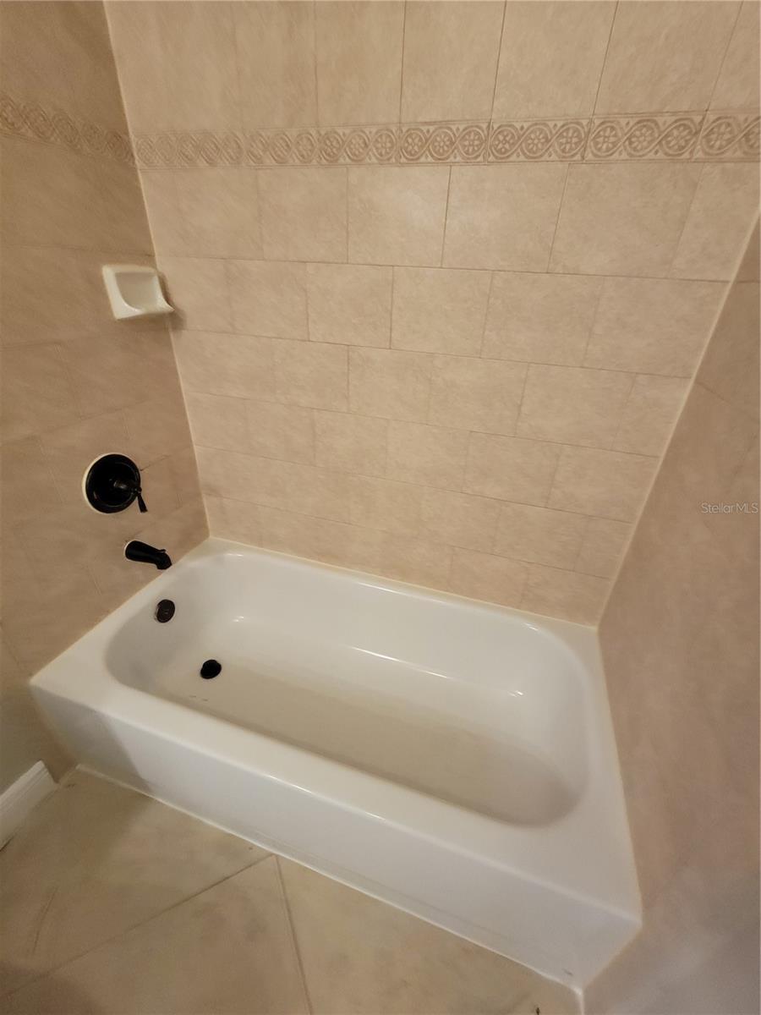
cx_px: 380
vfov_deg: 106.2
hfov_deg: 89.9
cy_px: 508
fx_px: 381
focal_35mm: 13
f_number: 2.2
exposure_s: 1/30
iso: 640
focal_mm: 2.2
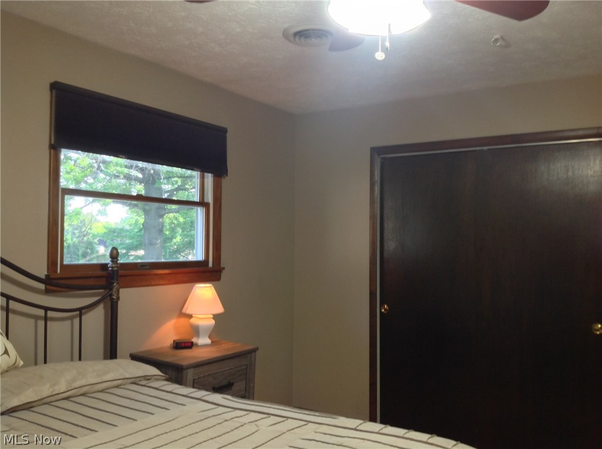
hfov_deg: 52.7
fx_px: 608
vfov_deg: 40.6
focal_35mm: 35
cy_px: 224
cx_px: 301
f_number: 2.4
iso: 100
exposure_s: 1/15
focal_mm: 4.28
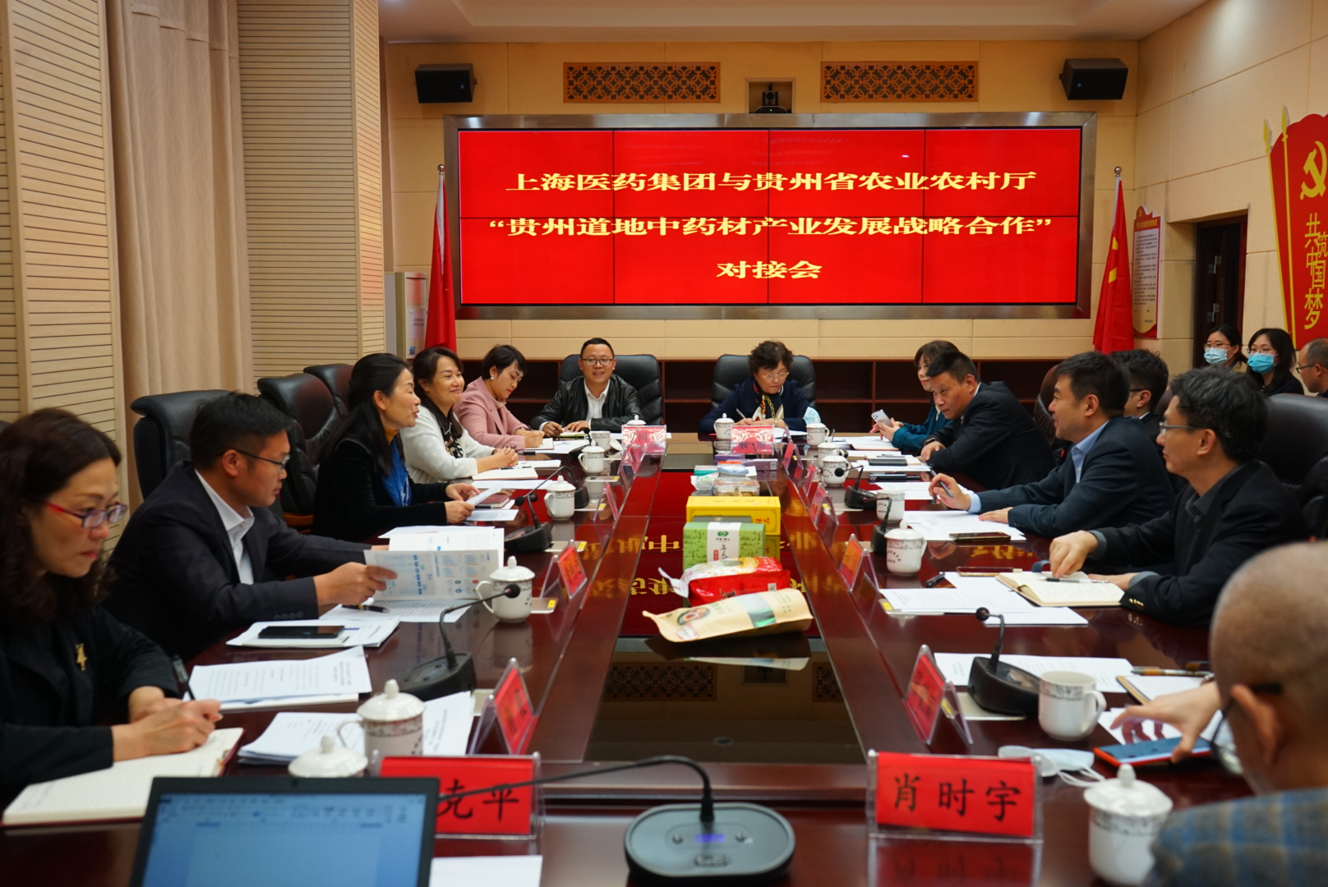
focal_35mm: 35
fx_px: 1292
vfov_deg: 37.9
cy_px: 444
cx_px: 664
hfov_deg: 54.4
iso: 1000
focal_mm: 35
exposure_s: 1/60
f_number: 5.6
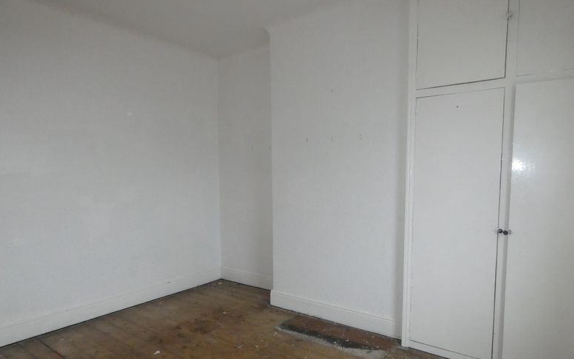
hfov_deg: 79.6
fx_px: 344
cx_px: 296
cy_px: 203
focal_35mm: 22
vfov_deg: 54.9
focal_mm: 3.6
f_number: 2.8
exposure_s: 1/60
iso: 800
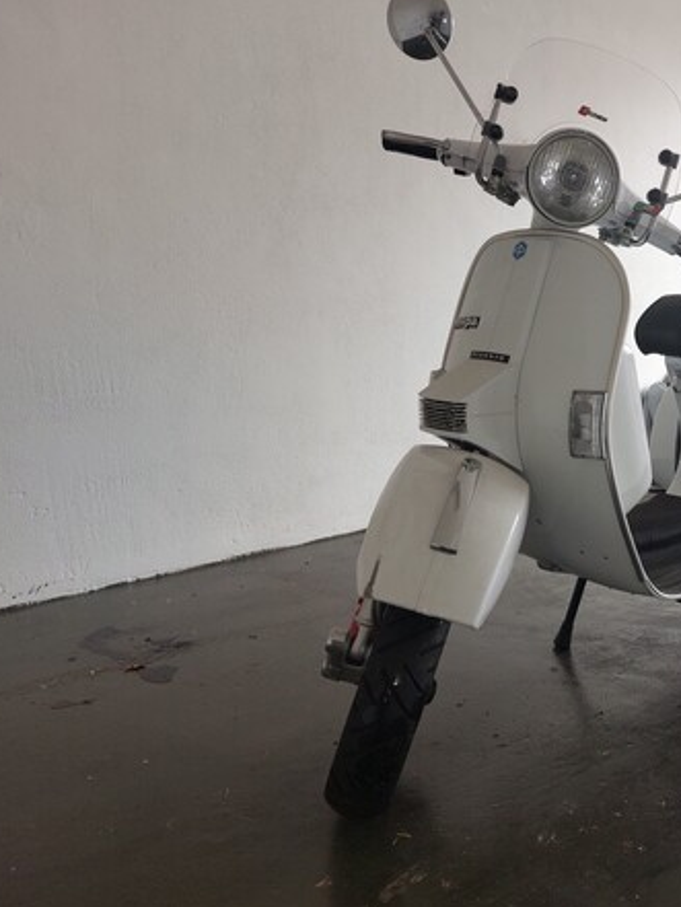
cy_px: 461
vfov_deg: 53.9
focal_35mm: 34
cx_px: 586
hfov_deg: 39.4
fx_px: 891
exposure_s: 1/100
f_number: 1.8
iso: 40
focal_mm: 5.23
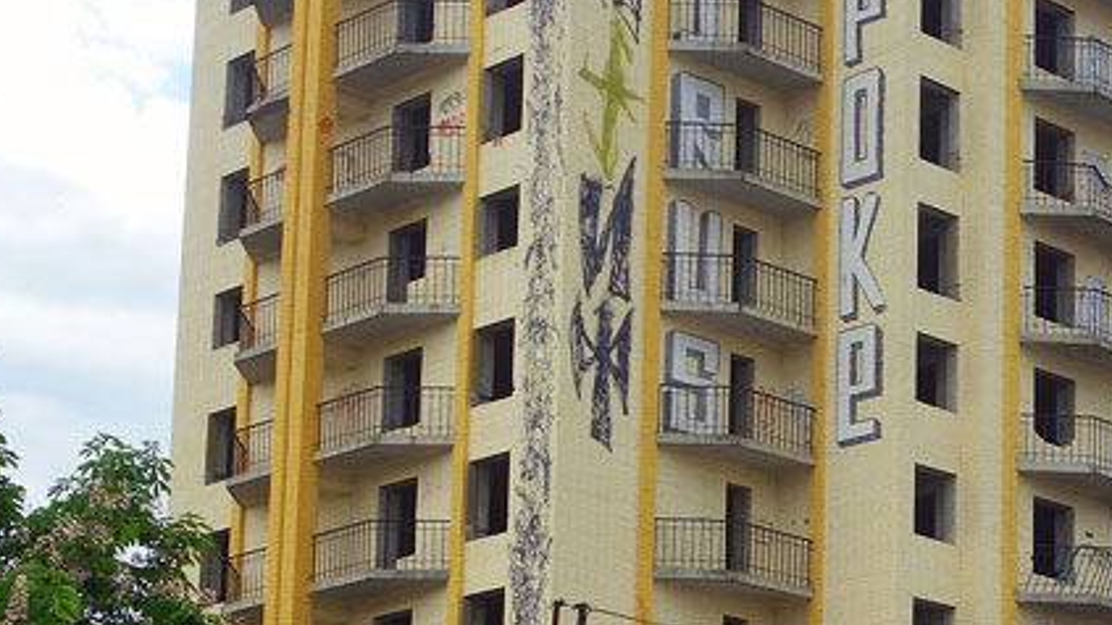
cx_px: 952
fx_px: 3155
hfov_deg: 19.7
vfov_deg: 11.1
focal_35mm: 107
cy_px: 780
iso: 125
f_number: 4
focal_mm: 13.42
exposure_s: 1/500
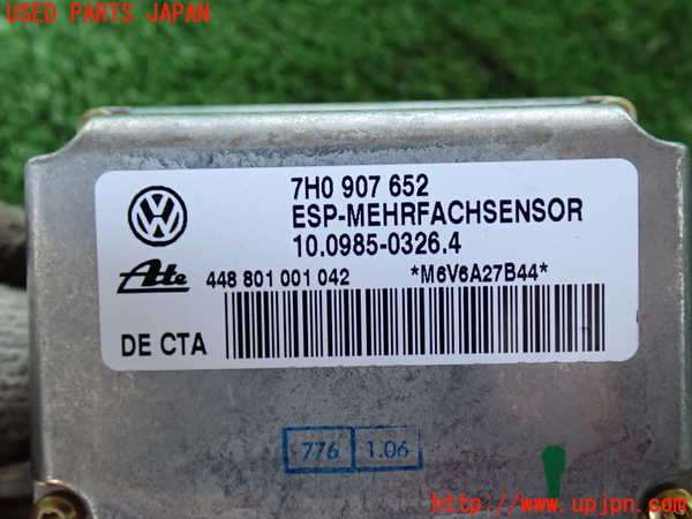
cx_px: 346
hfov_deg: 42.9
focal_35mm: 44
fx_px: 880
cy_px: 260
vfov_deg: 32.9
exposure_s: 1/40
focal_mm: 7.84
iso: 640
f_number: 2.9
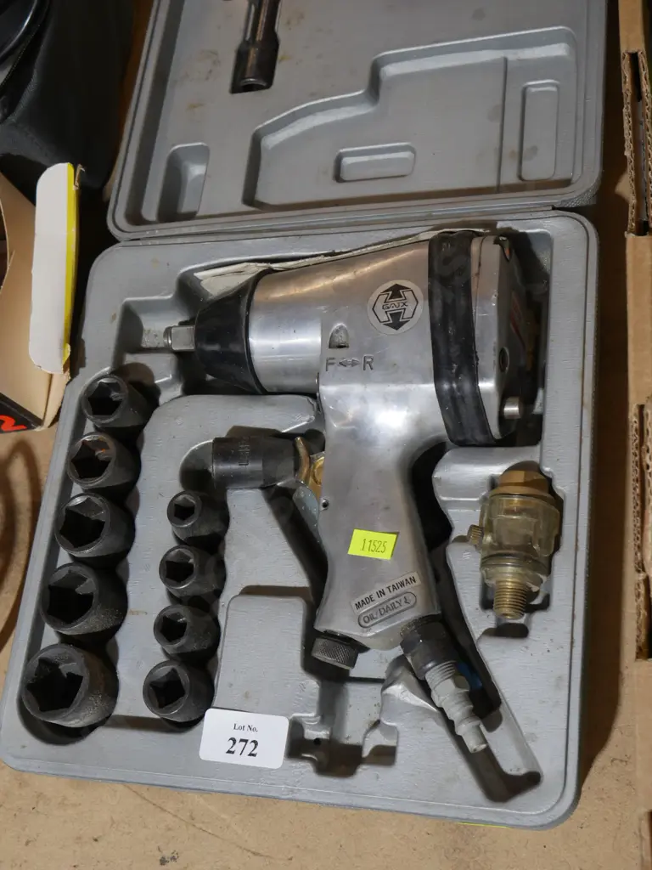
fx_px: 1155
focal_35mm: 46
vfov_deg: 41.2
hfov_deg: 31.5
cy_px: 435
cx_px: 326
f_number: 5.6
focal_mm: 23
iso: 800
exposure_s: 1/60
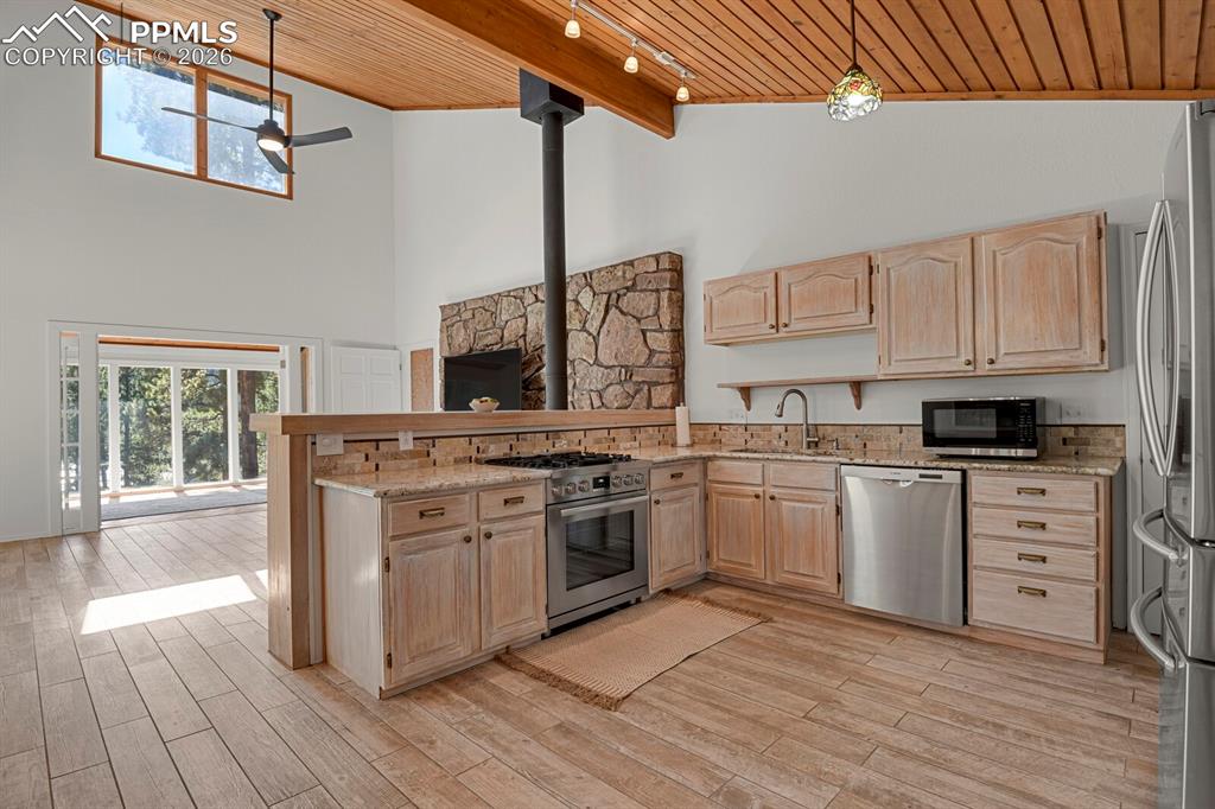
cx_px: 608
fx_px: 574
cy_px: 404
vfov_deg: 70.4
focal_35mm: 17
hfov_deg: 93.3
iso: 250
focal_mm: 17
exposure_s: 1.3
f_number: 8
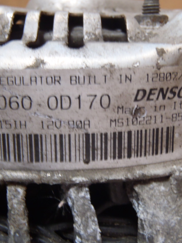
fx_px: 351
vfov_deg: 38.2
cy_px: 123
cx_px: 98
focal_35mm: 50
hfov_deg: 29.1
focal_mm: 6.64
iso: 200
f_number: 4.7
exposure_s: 1/6
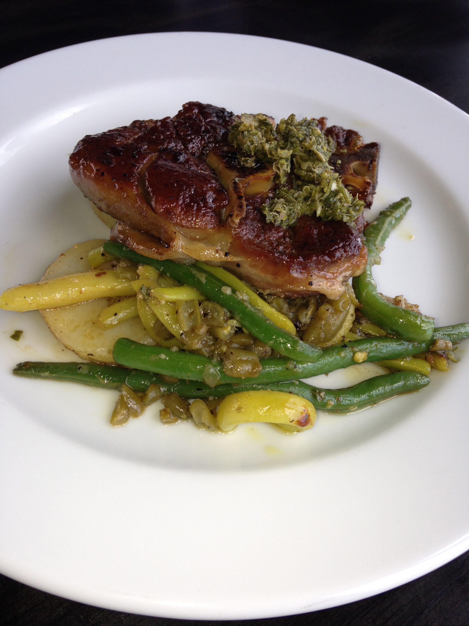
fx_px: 596
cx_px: 234
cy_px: 313
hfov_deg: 42.9
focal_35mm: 33
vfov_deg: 55.4
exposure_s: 1/185
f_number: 2.4
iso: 50
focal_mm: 4.12
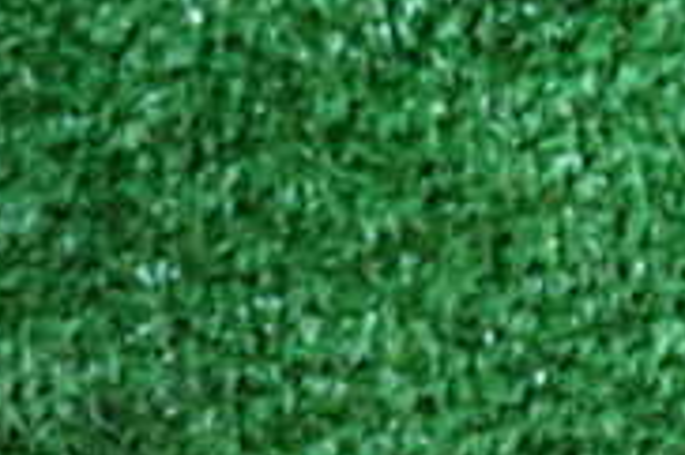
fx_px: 1958
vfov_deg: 12.4
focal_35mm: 103
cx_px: 527
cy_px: -305
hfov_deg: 19.7
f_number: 2.3
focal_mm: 5.4
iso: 320
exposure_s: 1/30
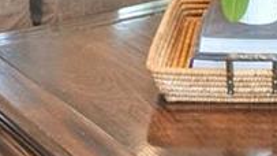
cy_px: -286
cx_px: 259
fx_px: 969
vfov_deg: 8.1
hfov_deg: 16.0
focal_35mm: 132
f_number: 8
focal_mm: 8
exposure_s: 1/3
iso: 400
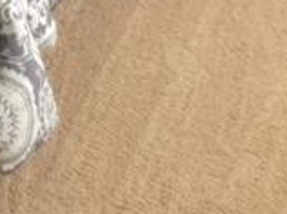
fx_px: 1109
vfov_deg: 10.3
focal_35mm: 134
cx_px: -271
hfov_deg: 13.0
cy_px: -194
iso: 64
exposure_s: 1/20
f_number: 2.4
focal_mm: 4.12
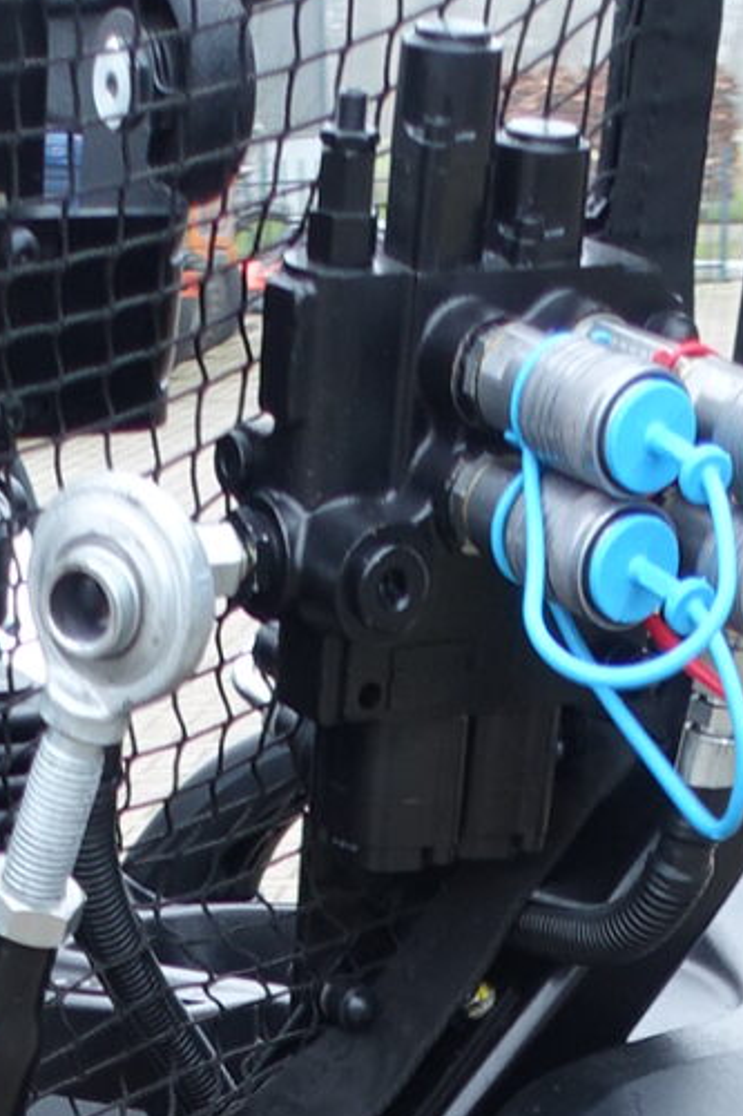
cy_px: 2236
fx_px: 3810
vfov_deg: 14.0
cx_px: 302
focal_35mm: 123
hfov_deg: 11.1
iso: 125
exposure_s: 1/80
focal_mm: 8.8
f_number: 2.8
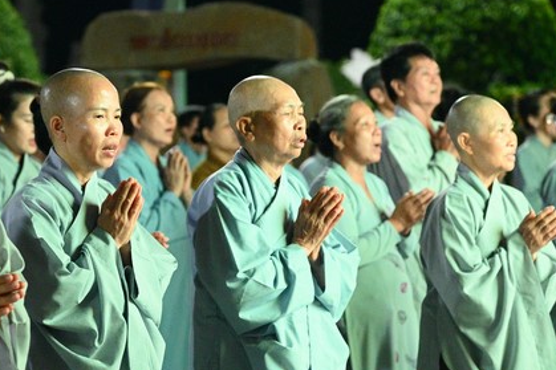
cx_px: 242
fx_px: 2871
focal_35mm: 186
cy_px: 208
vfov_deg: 7.4
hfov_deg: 11.1
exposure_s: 1/125
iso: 20000
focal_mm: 120
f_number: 4.5
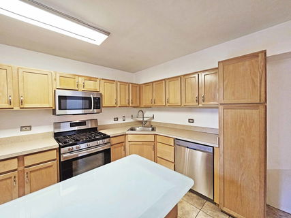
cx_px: 146
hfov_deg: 106.2
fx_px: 109
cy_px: 109
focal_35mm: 13
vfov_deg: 89.9
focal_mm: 2.2
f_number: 2.2
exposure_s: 1/60
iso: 250
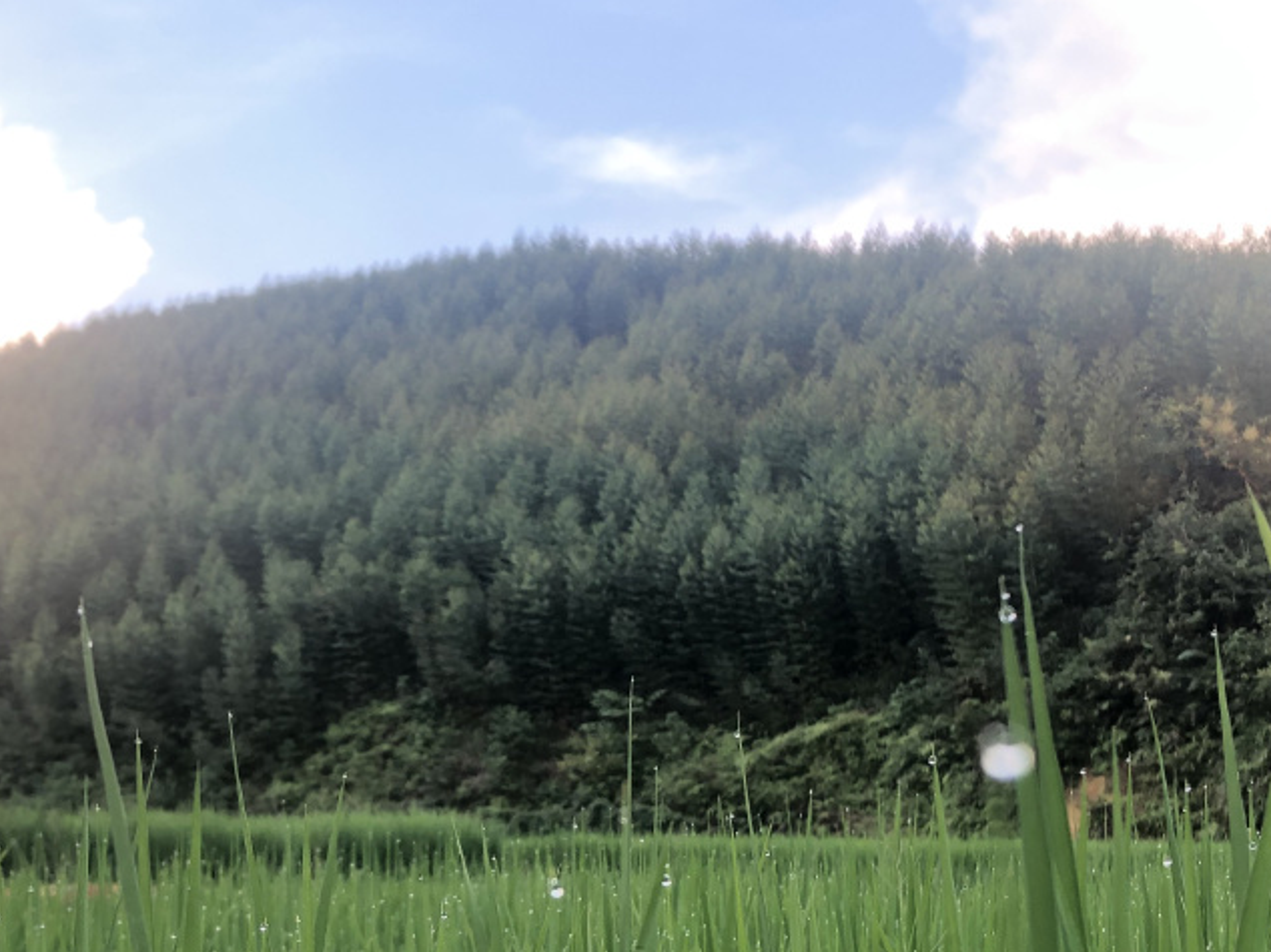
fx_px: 1945
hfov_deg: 36.2
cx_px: 575
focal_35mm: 53
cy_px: 836
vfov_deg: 26.7
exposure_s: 1/120
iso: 80
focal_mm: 3.99
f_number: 1.8
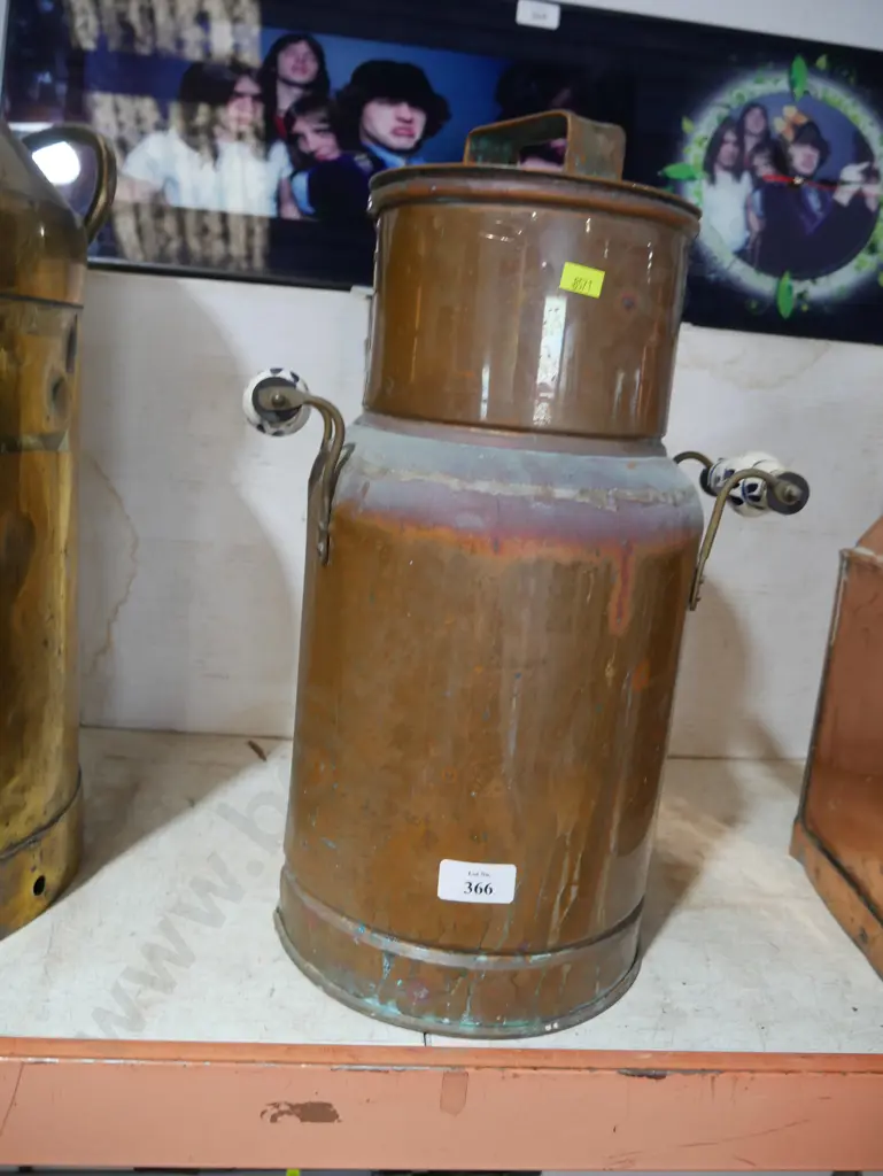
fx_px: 952
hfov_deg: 49.8
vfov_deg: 63.4
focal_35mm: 28
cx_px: 442
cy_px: 588
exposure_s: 1/60
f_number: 4
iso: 640
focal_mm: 14
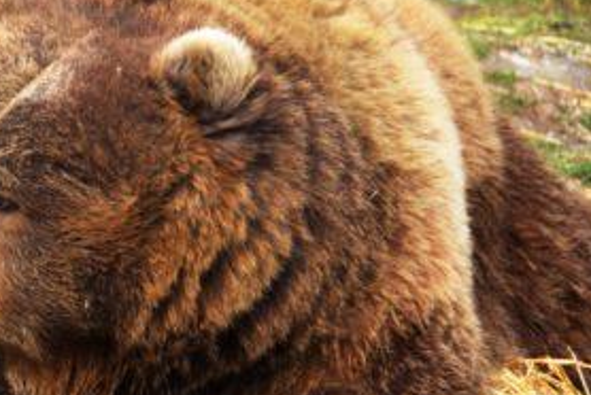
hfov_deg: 6.7
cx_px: -40
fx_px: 5046
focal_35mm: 307
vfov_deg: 4.5
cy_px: 276
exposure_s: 1/160
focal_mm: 95
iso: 100
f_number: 6.3
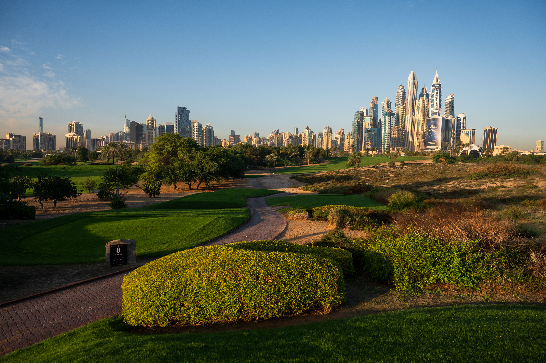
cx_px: 273
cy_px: 182
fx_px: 364
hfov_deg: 73.8
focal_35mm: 24
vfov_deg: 53.1
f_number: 4.5
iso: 250
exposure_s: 1/1600
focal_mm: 24
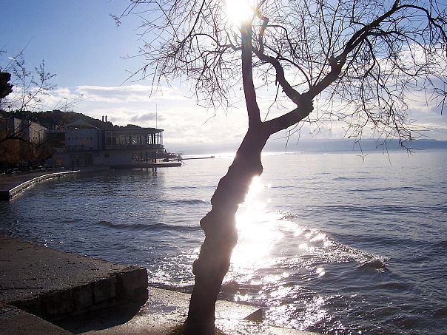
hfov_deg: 51.4
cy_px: 168
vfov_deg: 39.7
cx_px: 227
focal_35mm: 36
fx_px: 465
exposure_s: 1/1500
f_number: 5.6
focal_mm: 5.6
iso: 80
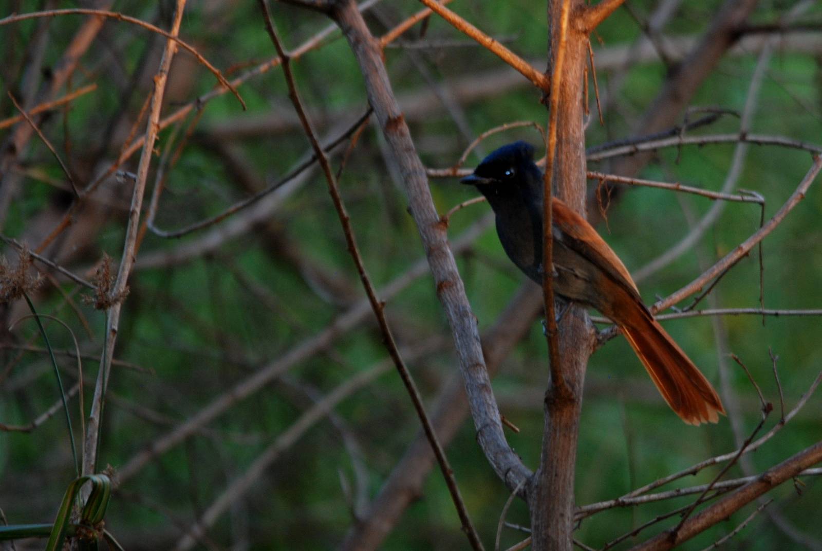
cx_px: 411
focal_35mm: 750
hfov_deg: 2.7
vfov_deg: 1.8
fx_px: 17145
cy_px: 276
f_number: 6.3
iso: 400
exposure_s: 1/60
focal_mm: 500
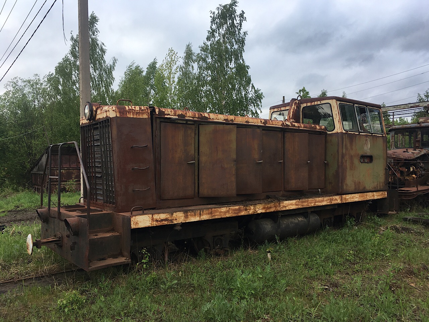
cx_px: 214
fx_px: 359
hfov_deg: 61.7
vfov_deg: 48.2
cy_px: 161
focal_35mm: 29
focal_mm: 4.15
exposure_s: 1/430
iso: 25
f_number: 2.2
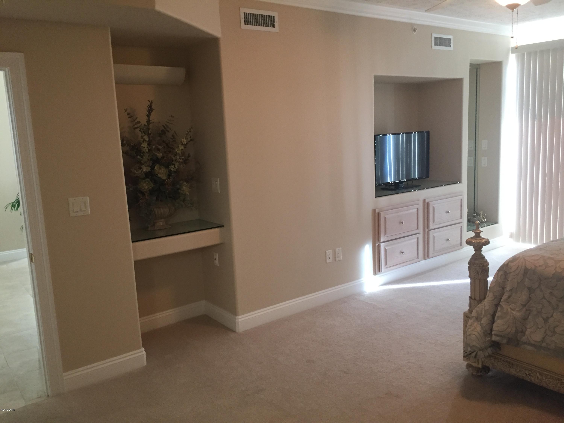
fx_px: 472
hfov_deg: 61.7
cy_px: 212
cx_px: 282
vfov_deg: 48.2
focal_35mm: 29
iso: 160
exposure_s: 1/30
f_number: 2.2
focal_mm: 4.15
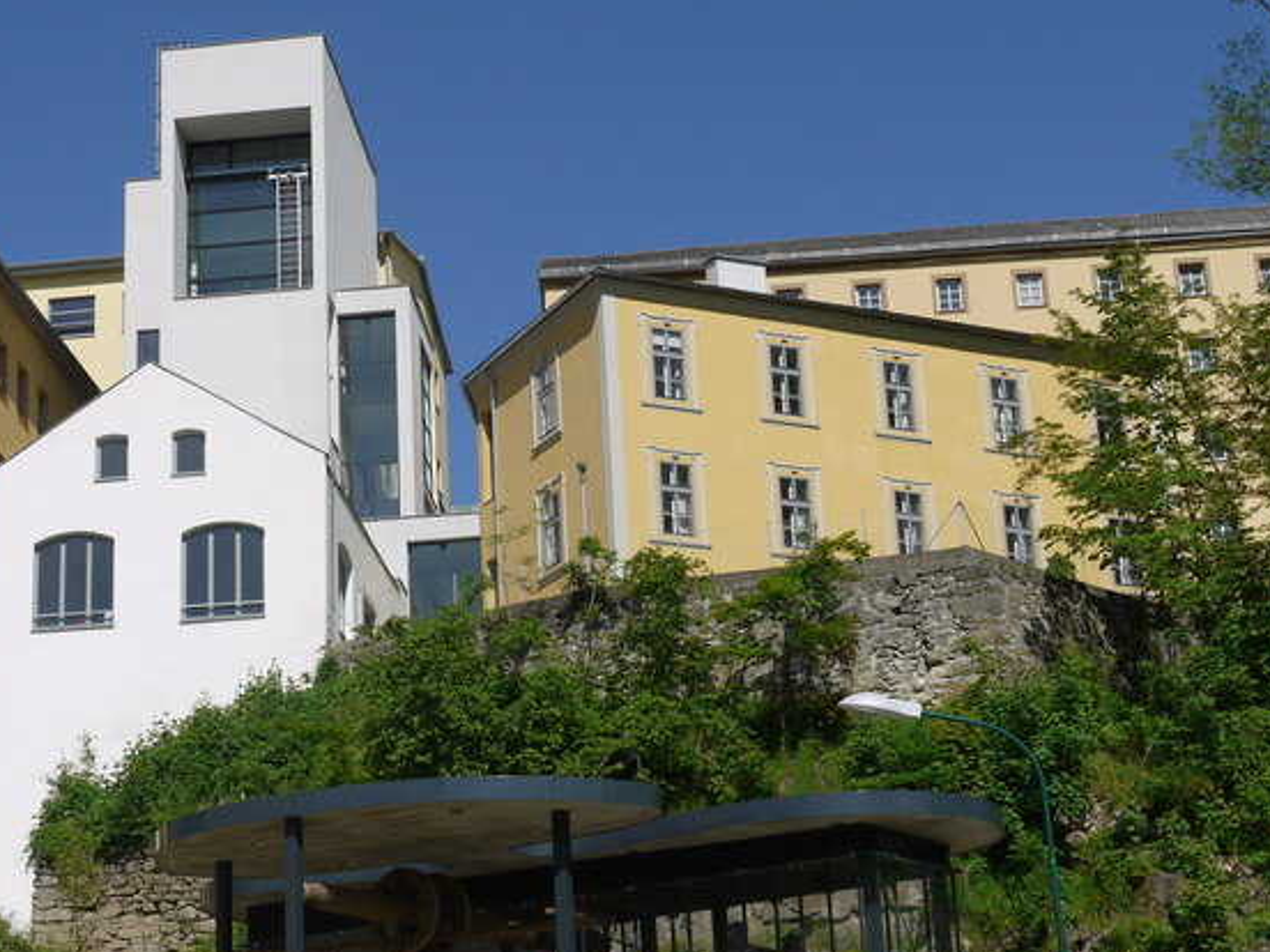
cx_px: 380
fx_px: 2678
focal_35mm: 73
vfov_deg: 20.2
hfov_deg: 26.5
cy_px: 517
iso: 100
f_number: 7.1
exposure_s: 1/800
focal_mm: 18
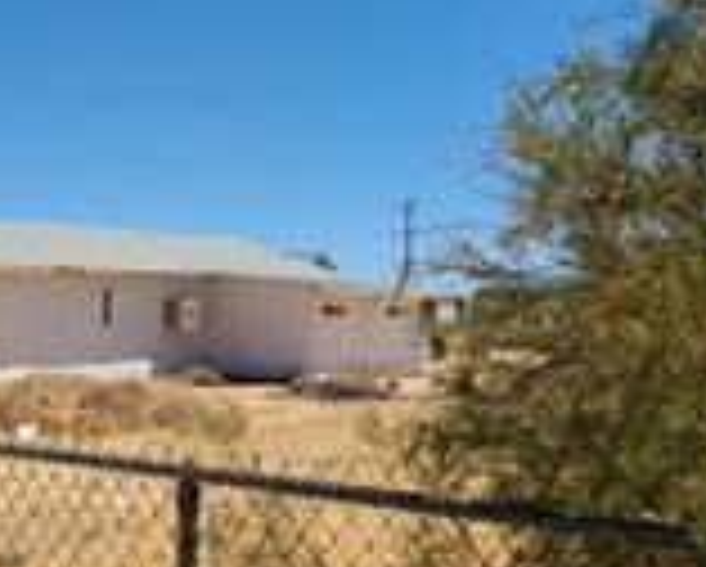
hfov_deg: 33.4
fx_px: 1151
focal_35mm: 55
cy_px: 194
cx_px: 169
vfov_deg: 27.5
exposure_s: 1/3142
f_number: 1.8
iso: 40
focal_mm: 5.4
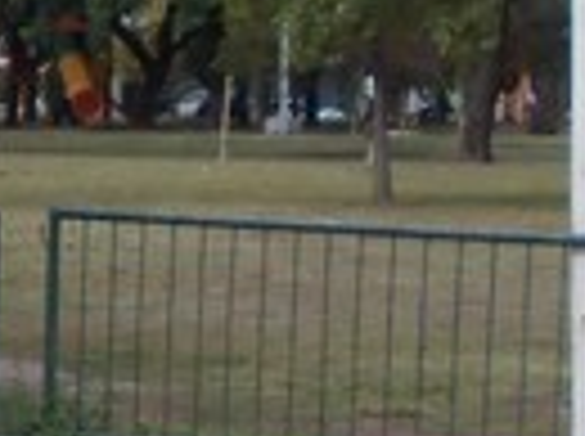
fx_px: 3779
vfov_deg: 6.6
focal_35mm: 224
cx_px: -418
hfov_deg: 8.6
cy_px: 346
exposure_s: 1/320
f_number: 6.2
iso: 80
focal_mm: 5.3
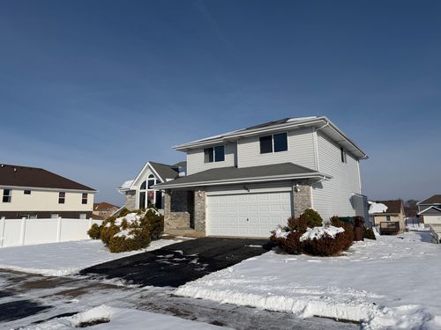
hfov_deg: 71.6
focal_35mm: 24
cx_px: 220
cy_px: 165
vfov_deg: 56.8
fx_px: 306
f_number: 1.78
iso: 80
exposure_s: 1/17544
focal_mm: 6.76
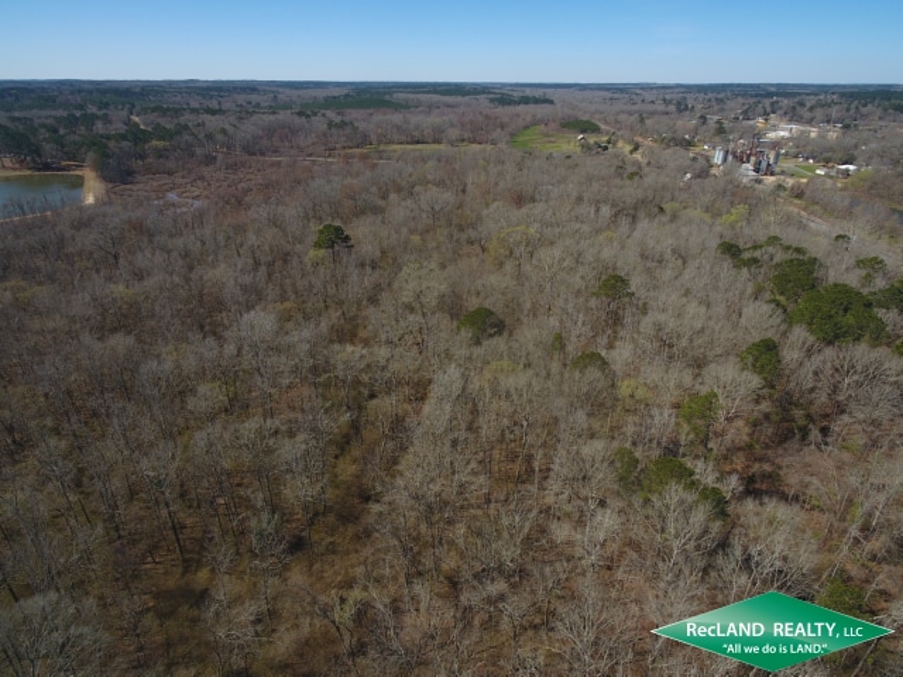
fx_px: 522
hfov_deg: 81.7
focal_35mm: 20
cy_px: 338
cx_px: 452
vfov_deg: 66.0
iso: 100
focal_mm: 3.61
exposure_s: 1/777
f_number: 2.8
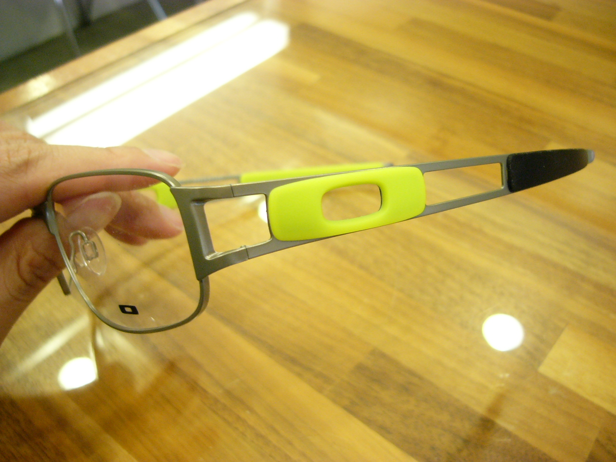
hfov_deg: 52.6
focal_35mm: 35
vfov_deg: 40.7
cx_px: 308
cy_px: 231
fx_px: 623
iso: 200
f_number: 2.8
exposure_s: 1/15
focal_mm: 5.8
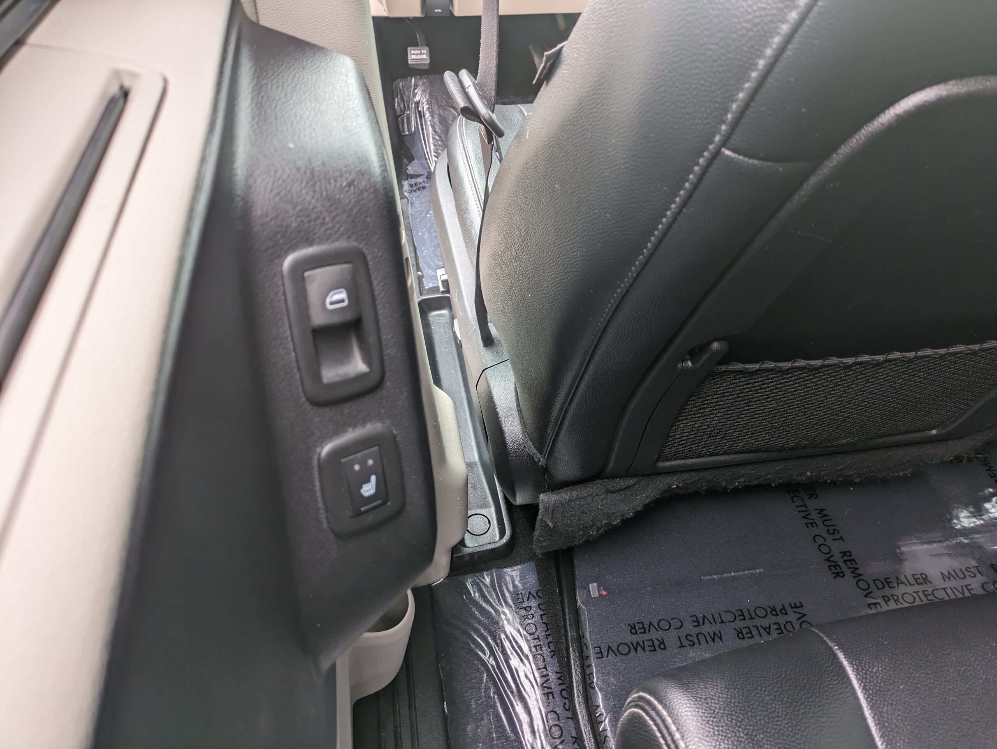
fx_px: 720
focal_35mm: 25
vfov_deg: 54.9
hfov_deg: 69.4
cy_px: 374
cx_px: 498
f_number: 1.89
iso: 88
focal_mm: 5.43
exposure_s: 1/120
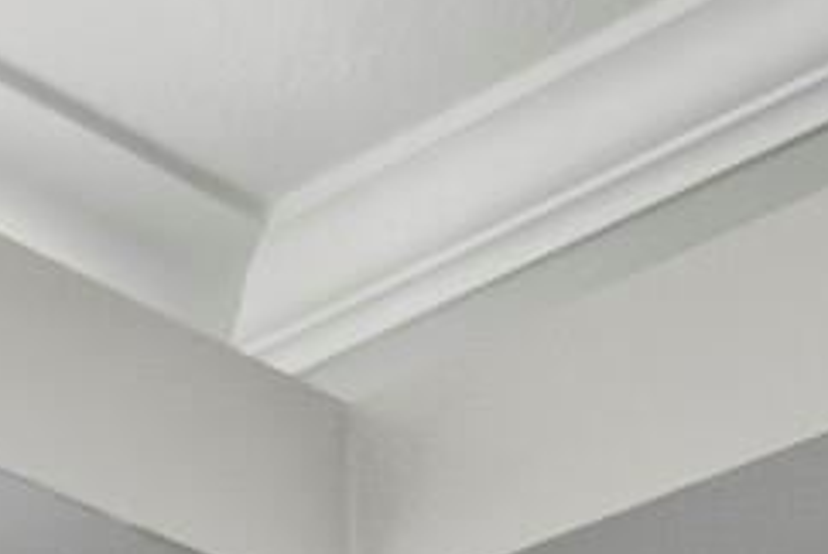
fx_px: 2211
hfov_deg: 10.6
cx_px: -1837
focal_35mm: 96
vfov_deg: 9.5
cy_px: 1860
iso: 320
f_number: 11
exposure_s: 1/2.5
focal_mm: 7
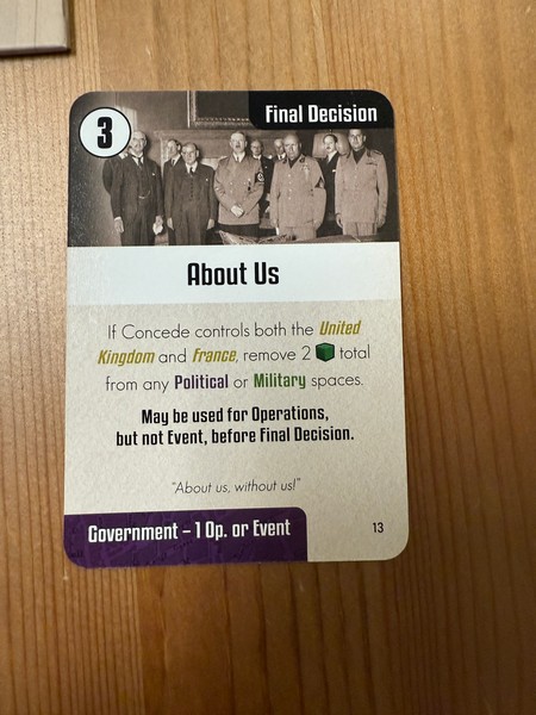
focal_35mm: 24
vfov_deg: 71.6
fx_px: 495
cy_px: 358
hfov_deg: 56.8
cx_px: 268
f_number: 2.2
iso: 250
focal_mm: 2.22
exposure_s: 1/60
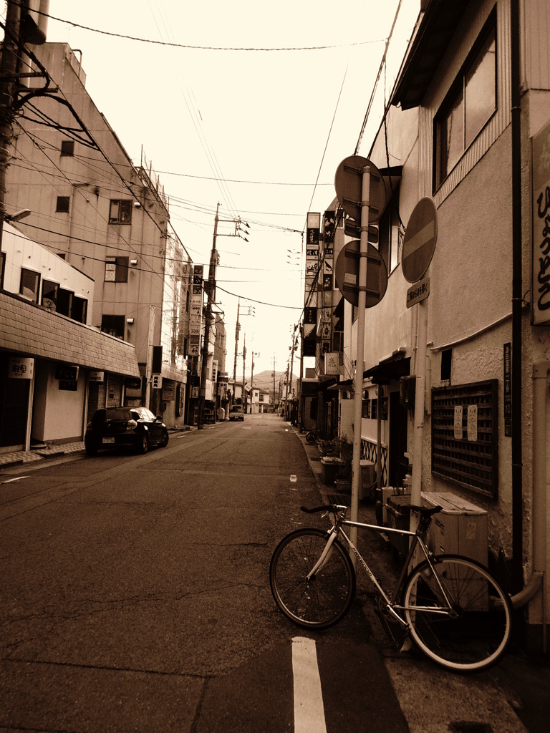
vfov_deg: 71.6
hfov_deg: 56.8
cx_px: 275
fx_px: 508
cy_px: 366
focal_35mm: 24
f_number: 2.8
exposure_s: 1/500
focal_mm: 4.3
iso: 100
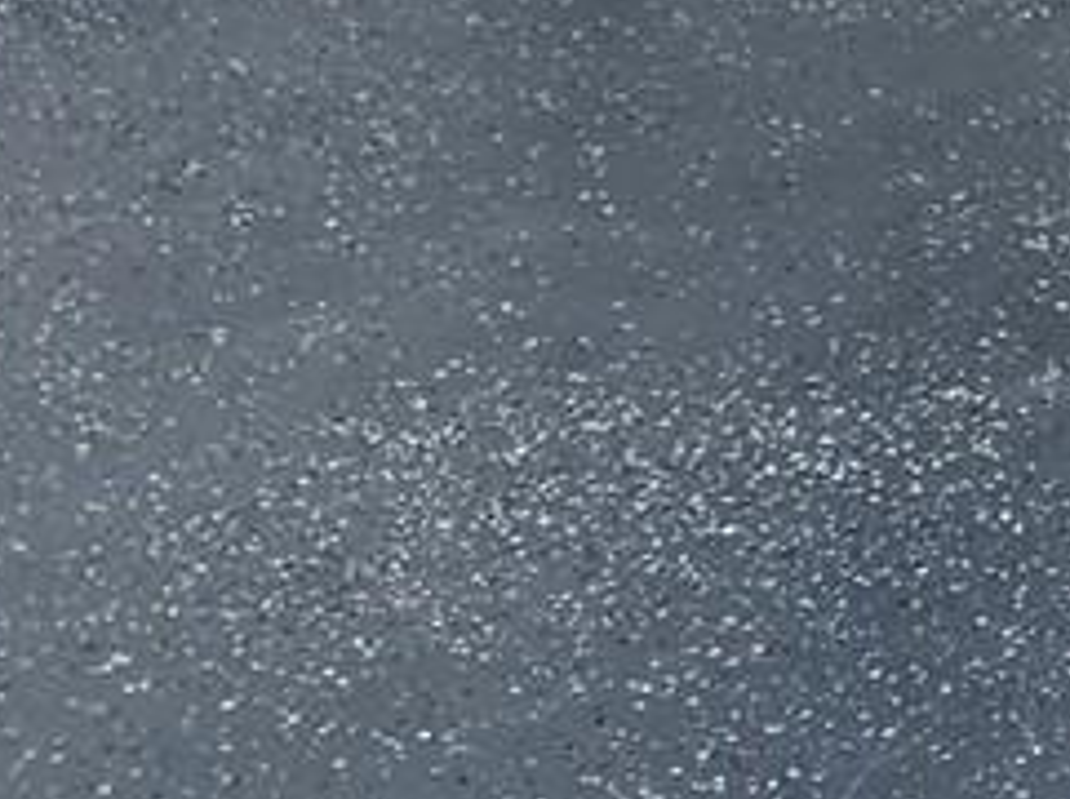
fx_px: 4722
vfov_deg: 9.3
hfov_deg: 11.9
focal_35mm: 153
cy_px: -586
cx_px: 1922
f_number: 1.8
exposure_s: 1/180
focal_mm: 5.4
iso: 32
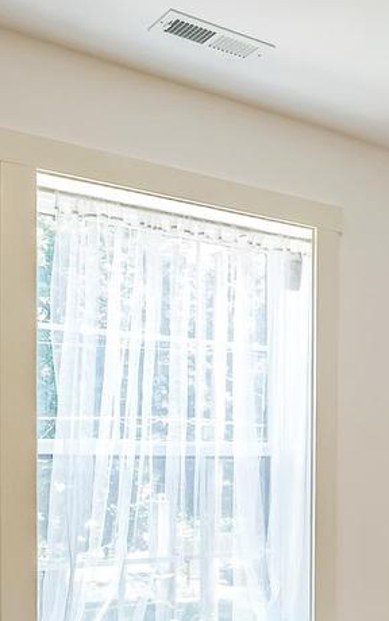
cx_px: 496
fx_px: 864
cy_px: 471
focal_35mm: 51
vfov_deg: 38.5
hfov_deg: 22.8
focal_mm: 16
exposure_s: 1/60
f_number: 4
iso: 320
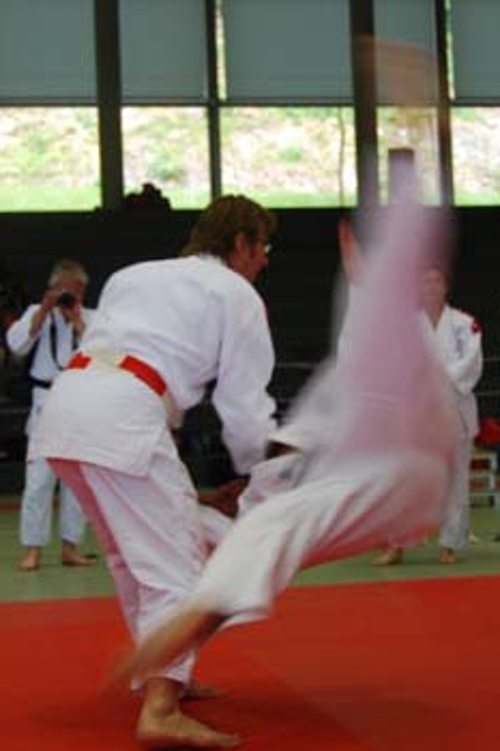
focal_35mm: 80
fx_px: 1665
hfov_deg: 17.1
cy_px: 395
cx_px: 260
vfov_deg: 25.4
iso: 200
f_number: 4.5
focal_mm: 31
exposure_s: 1/50
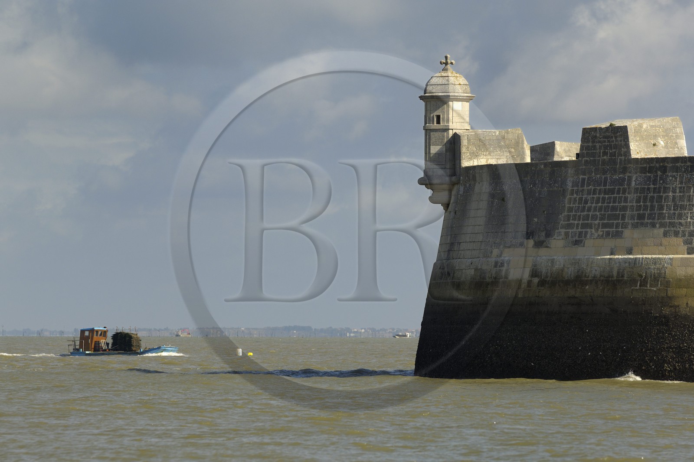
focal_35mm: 240
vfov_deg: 5.7
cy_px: 231
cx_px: 347
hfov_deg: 8.6
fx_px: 4625
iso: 100
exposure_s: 1/500
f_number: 4.5
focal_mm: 160
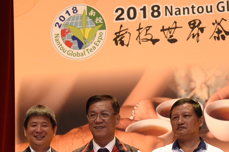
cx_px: 150
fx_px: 751
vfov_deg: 11.4
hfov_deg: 17.3
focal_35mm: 118
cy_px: 169
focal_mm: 35
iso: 1600
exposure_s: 1/200
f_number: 4
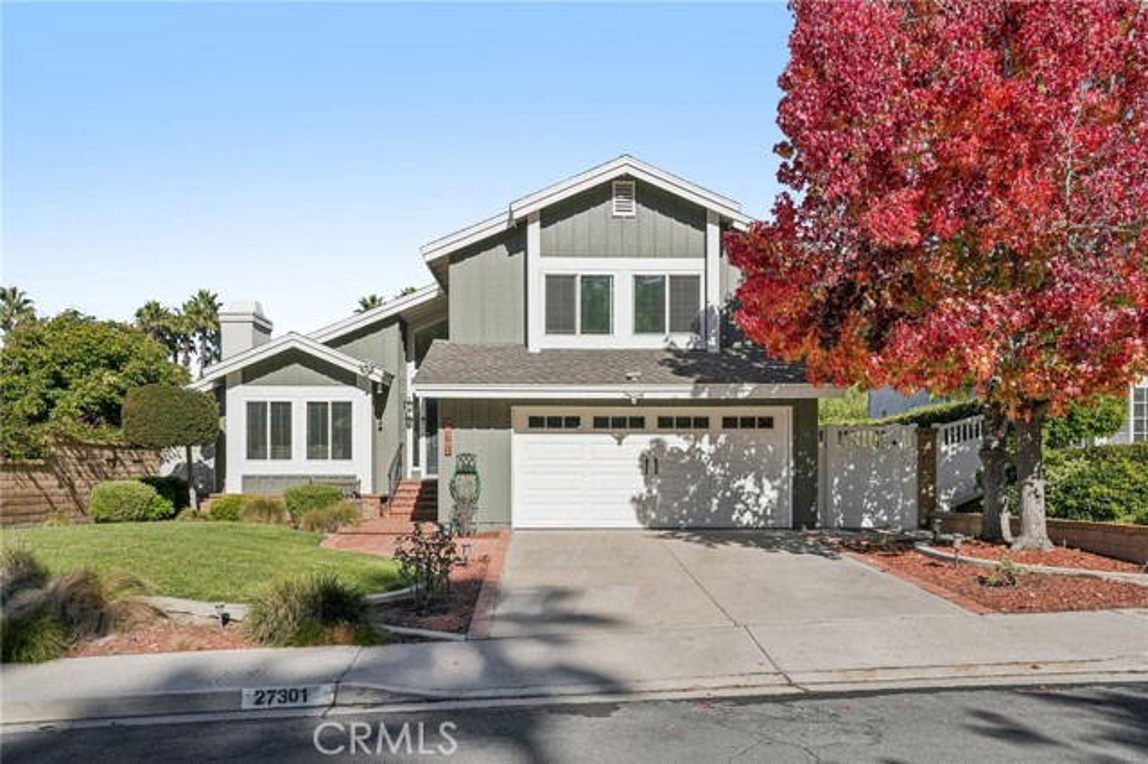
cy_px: 382
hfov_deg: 65.5
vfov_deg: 46.4
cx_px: 574
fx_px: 892
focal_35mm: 28
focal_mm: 28
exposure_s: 1/400
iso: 100
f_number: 8
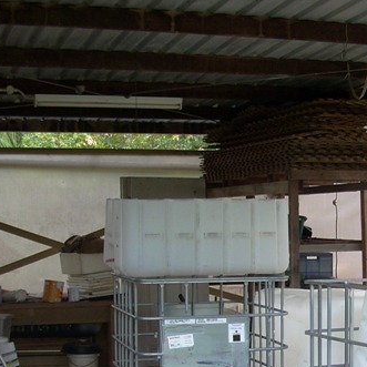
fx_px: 948
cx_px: 305
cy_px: 306
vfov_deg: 21.6
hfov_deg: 21.6
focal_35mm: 79
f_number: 2.8
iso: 64
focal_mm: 6.2
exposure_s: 1/60
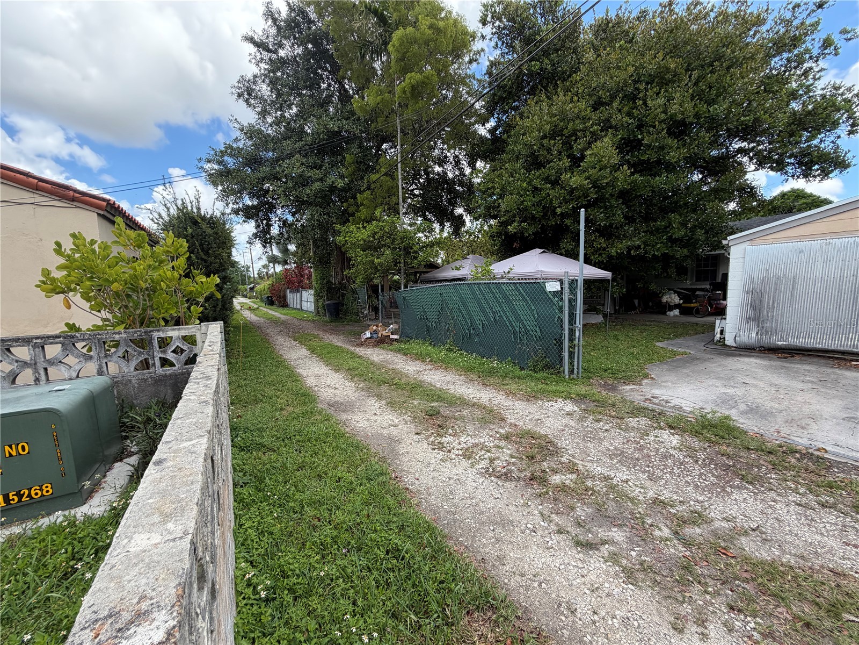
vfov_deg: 85.7
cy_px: 322
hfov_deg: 102.1
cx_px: 430
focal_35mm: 14
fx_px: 347
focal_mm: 2.22
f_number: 2.2
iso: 50
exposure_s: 1/502
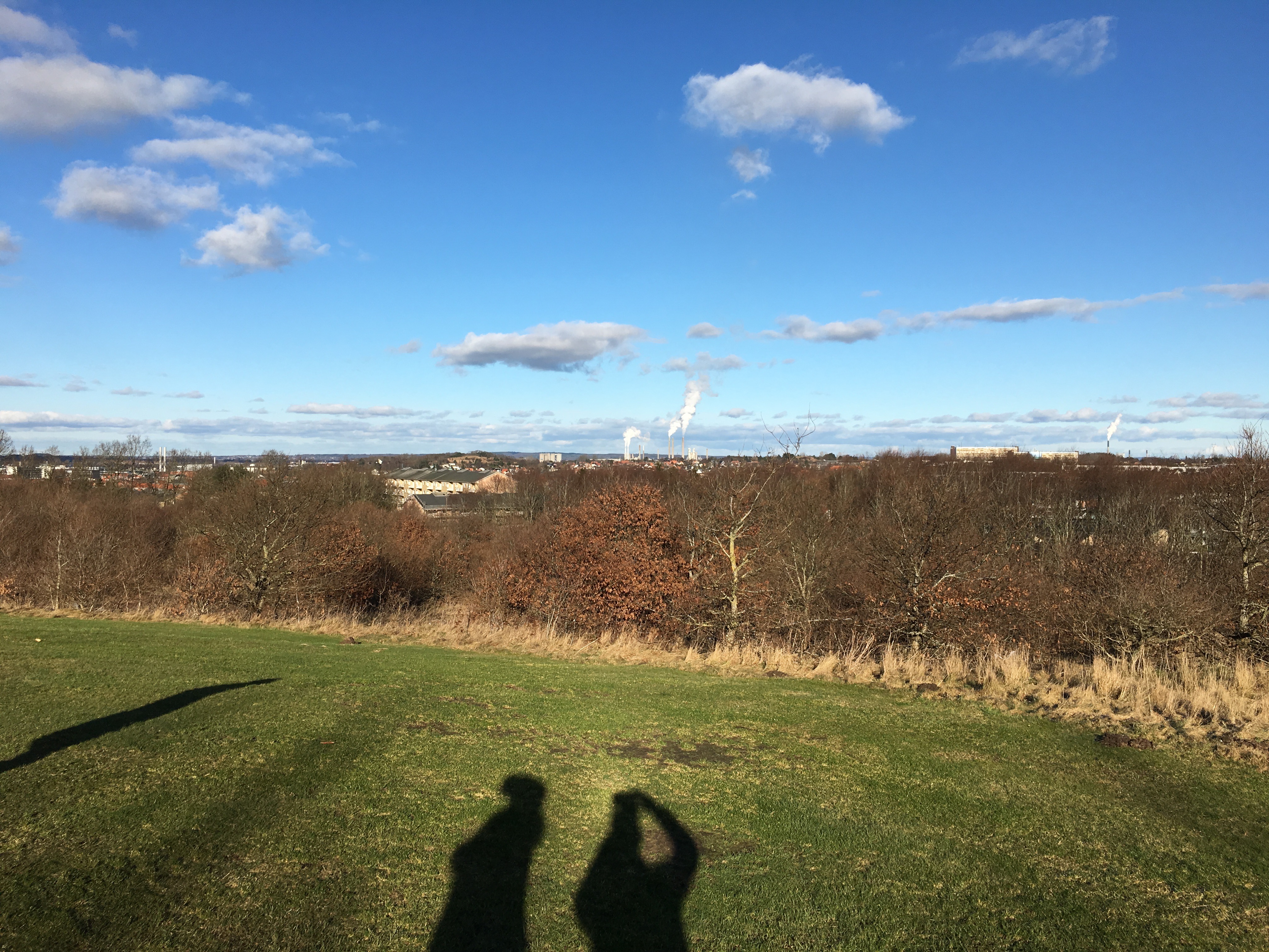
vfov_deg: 48.2
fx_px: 1063
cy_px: 476
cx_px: 634
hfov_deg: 61.7
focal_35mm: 29
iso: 25
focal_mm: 4.15
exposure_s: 1/1832
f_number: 2.2
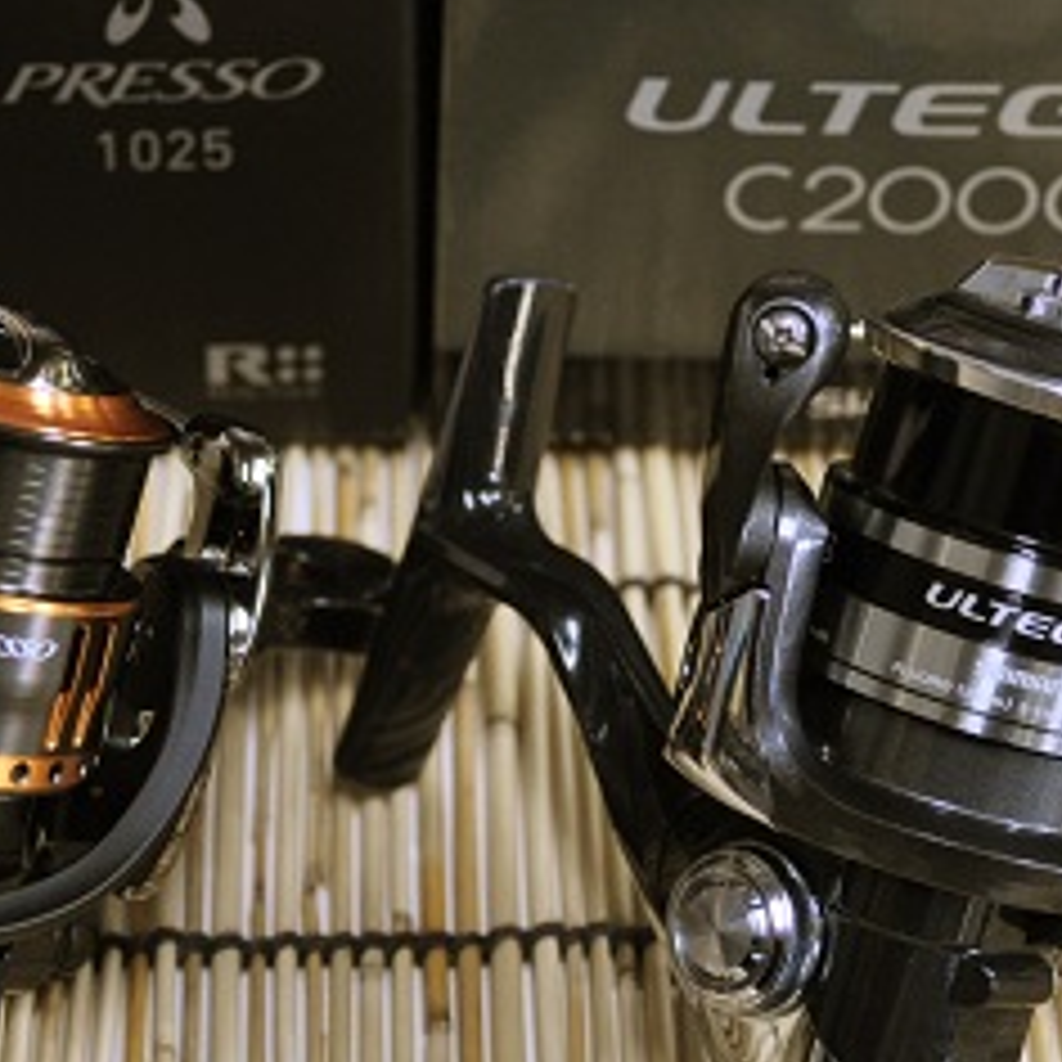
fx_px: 4096
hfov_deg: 14.8
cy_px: 414
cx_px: 364
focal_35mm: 118
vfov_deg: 14.8
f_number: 5
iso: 800
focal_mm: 34
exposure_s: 1/30
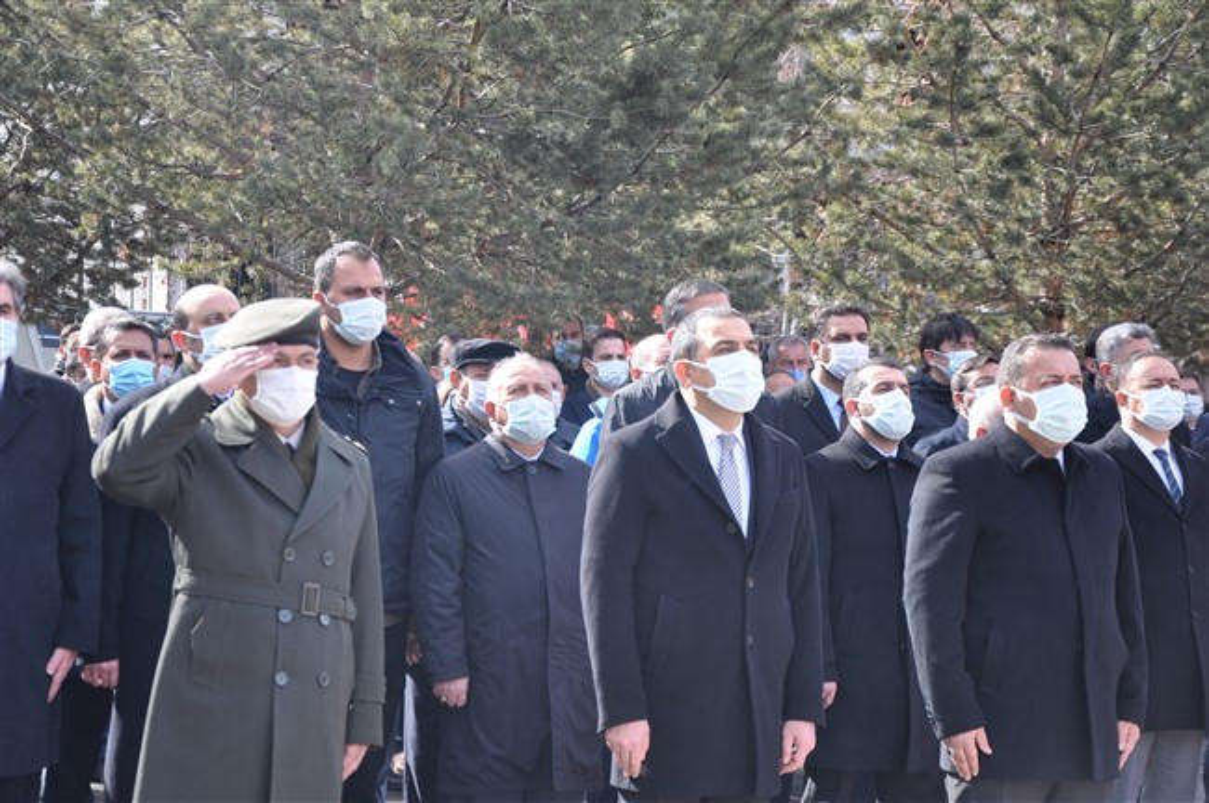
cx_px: 604
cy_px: 402
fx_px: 3120
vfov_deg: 14.7
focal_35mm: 93
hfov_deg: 21.9
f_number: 5.6
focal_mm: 62
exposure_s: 1/125
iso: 200
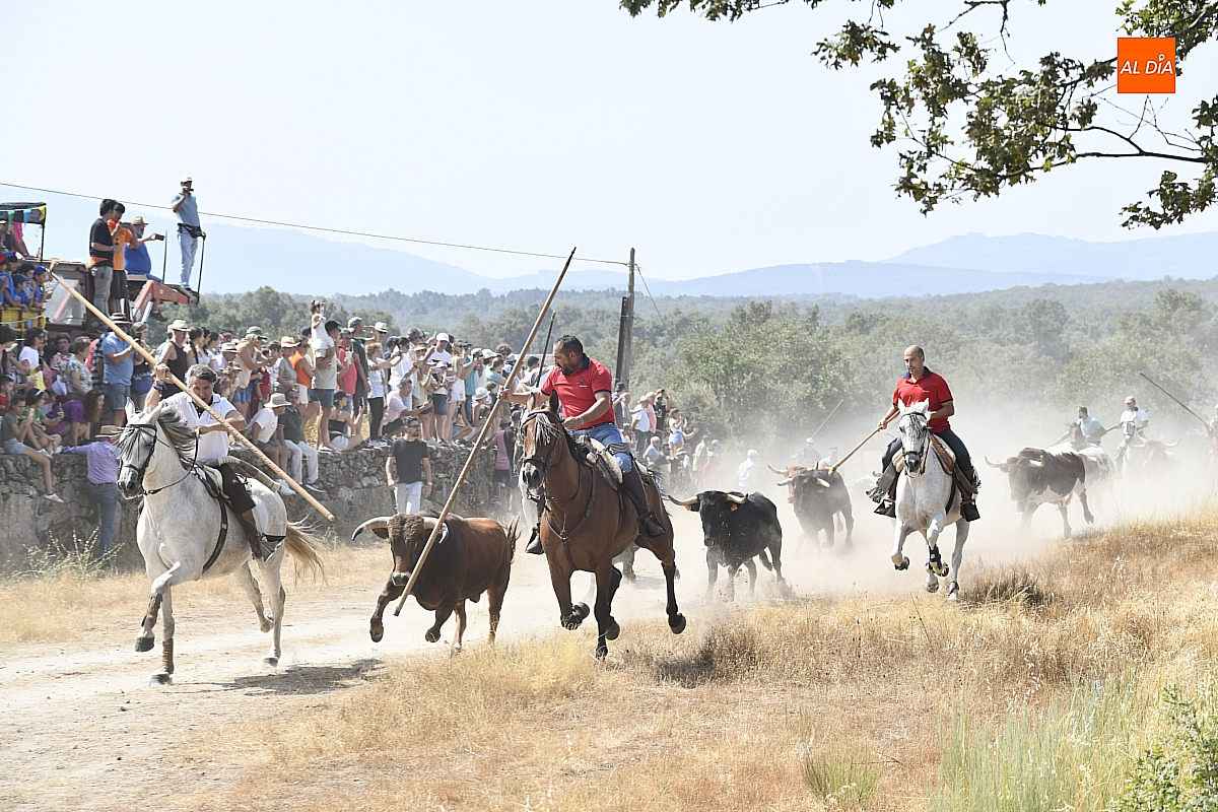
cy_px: 406
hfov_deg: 17.1
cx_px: 609
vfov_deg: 11.4
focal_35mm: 120
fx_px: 4060
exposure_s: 1/400
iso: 250
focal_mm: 120
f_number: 7.1
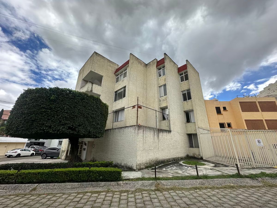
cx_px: 138
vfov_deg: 85.7
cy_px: 104
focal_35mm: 14
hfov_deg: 102.1
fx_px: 112
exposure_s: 1/1401
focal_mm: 2.22
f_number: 2.2
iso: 40
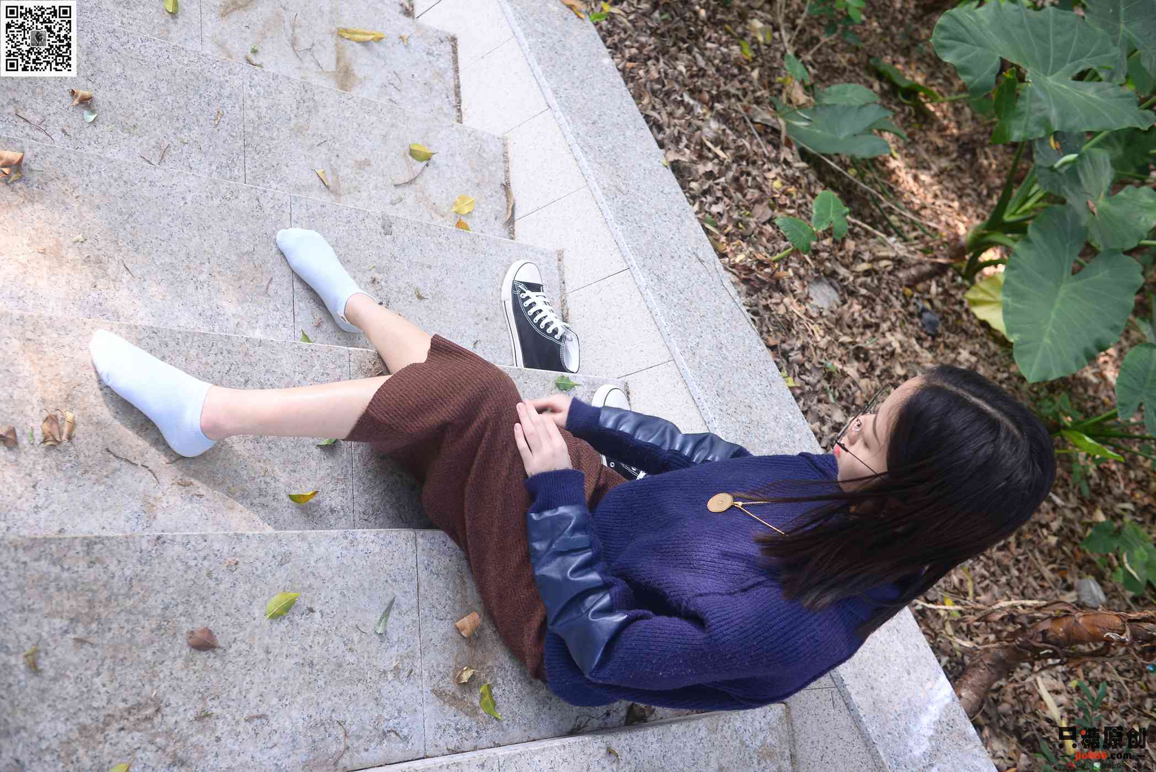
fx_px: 1124
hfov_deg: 54.4
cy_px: 386
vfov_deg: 37.9
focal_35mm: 35
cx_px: 578
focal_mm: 35
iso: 320
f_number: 5.6
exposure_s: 1/50
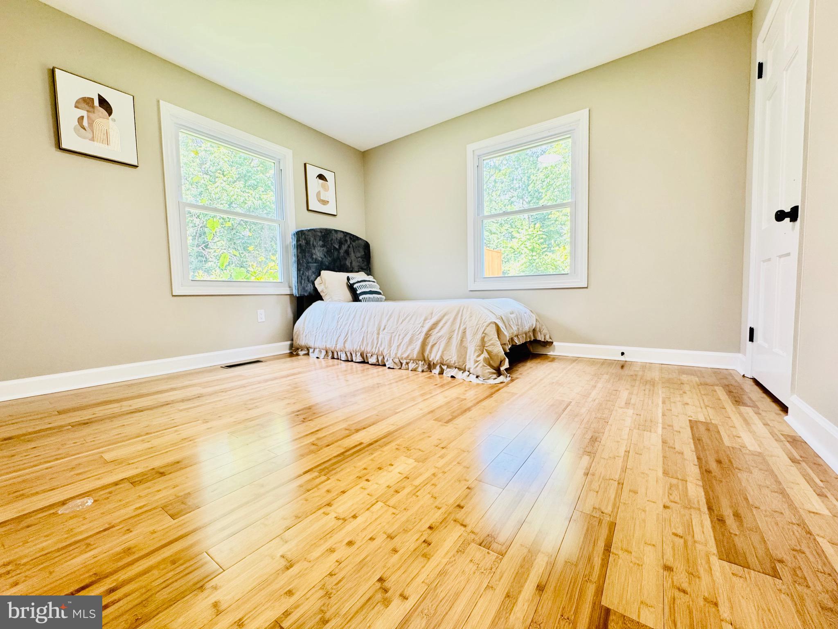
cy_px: 314
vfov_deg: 85.7
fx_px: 339
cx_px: 419
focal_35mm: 14
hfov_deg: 102.1
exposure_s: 1/60
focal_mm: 2.22
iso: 200
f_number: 2.2
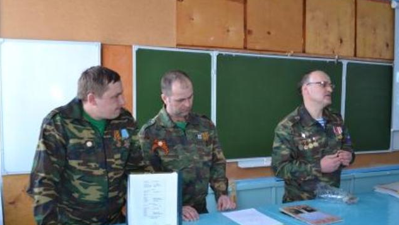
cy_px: 130
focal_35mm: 35
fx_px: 370
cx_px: 200
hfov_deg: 56.6
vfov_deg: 33.7
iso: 720
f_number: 4
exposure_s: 1/60
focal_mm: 22
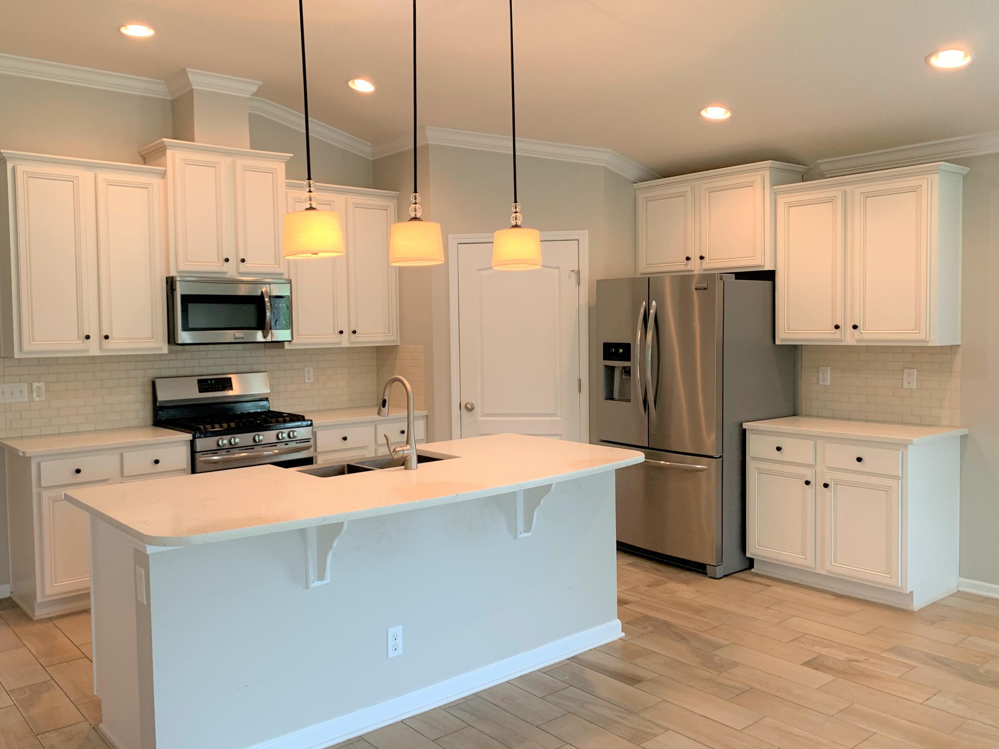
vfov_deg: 48.2
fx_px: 837
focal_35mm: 29
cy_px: 367
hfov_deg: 61.6
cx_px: 463
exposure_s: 1/60
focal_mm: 4.25
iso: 100
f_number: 1.8
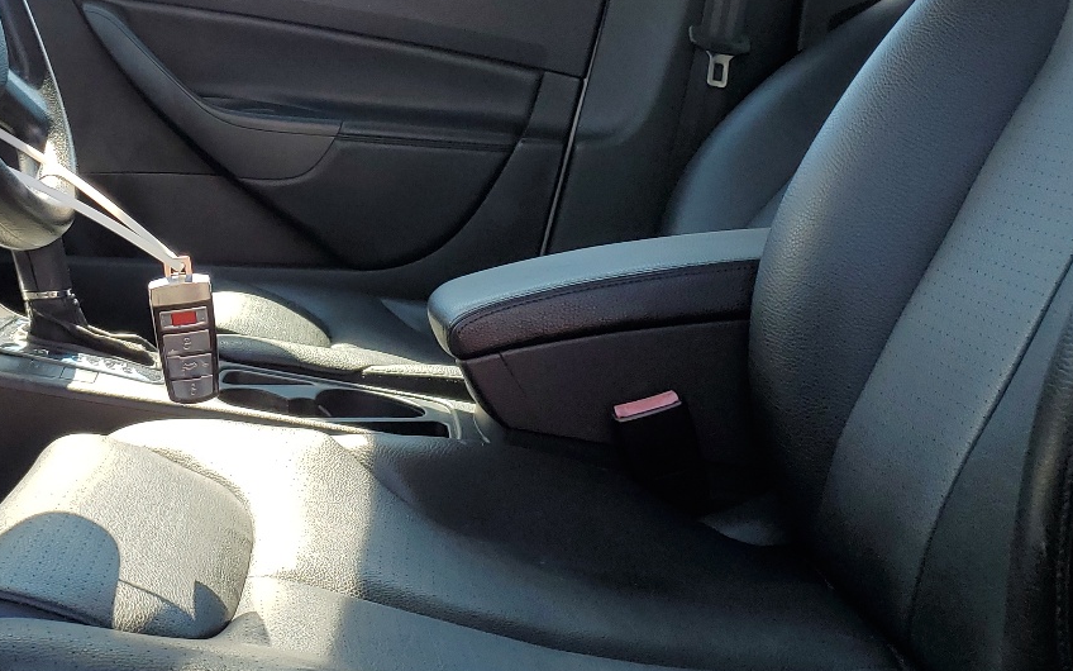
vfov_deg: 24.8
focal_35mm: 52
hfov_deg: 36.8
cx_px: 138
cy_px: 287
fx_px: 1521
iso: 50
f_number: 1.5
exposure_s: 1/714
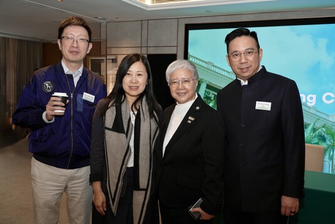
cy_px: 112
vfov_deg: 40.0
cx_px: 168
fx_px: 307
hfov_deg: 57.2
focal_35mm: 33
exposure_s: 1/80
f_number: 4
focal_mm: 33
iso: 320
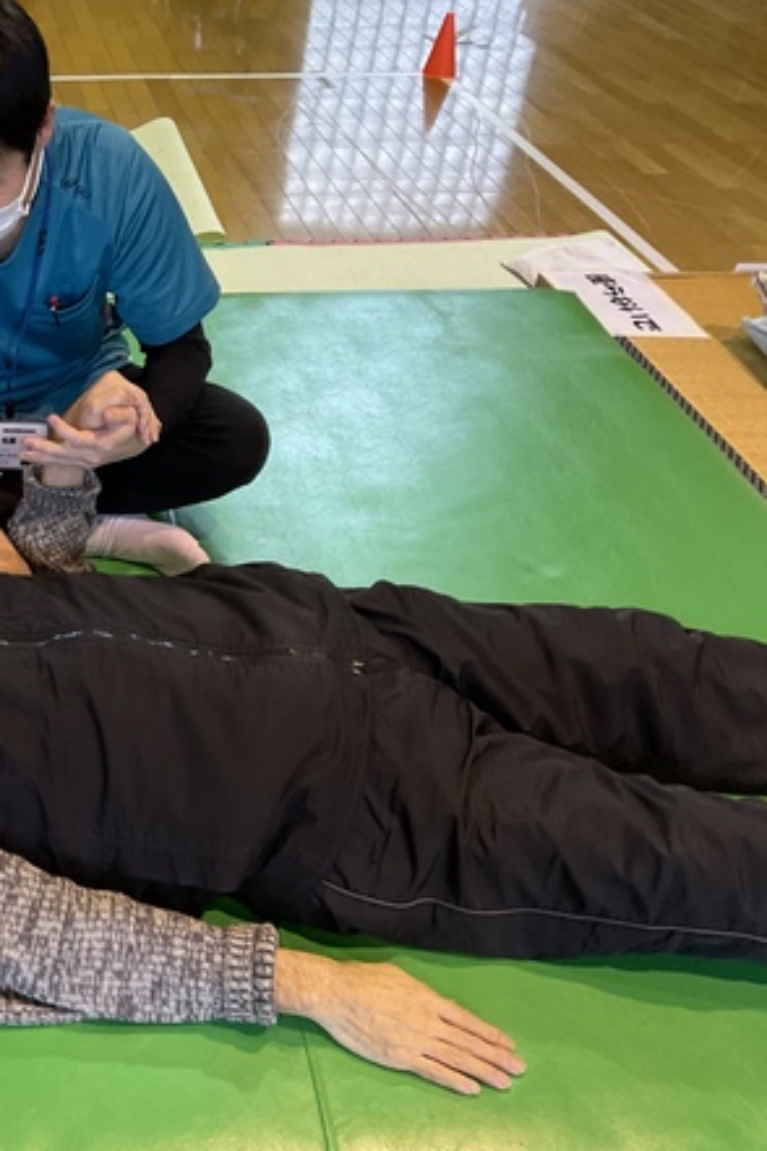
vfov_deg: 47.4
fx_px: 1310
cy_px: 574
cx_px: -5
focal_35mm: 41
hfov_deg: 30.3
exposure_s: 1/60
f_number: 1.8
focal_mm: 3
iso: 80
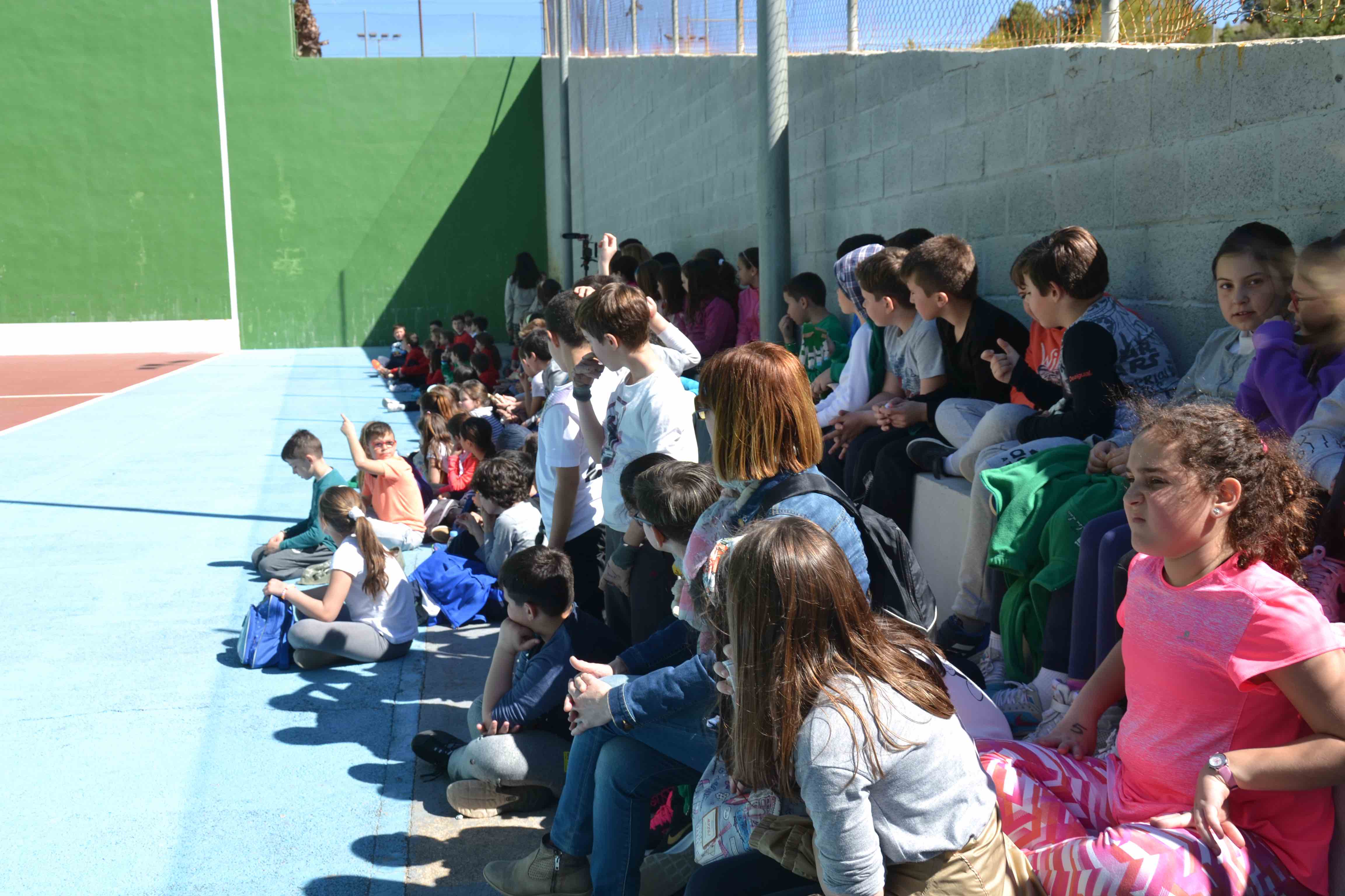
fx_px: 1457
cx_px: 672
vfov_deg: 34.2
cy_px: 448
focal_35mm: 39
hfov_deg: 49.6
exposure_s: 1/160
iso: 100
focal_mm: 26
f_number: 6.3
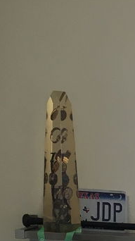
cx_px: 371
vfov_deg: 13.3
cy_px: 408
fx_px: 943
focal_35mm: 148
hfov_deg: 7.4
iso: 25
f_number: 2.2
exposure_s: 1/33
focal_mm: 4.15
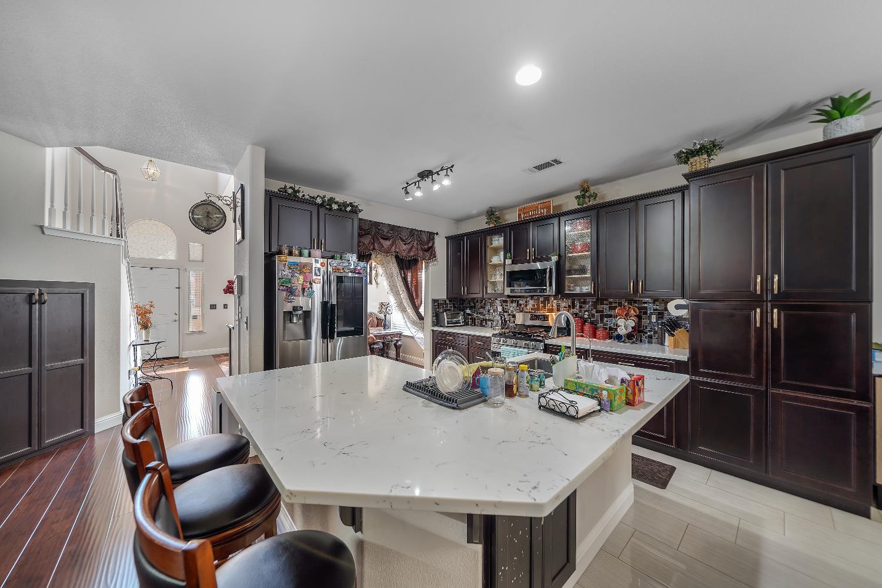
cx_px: 441
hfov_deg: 112.6
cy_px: 294
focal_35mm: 12
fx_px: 294
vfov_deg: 90.0
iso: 100
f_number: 4.5
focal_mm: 12
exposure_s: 1/2
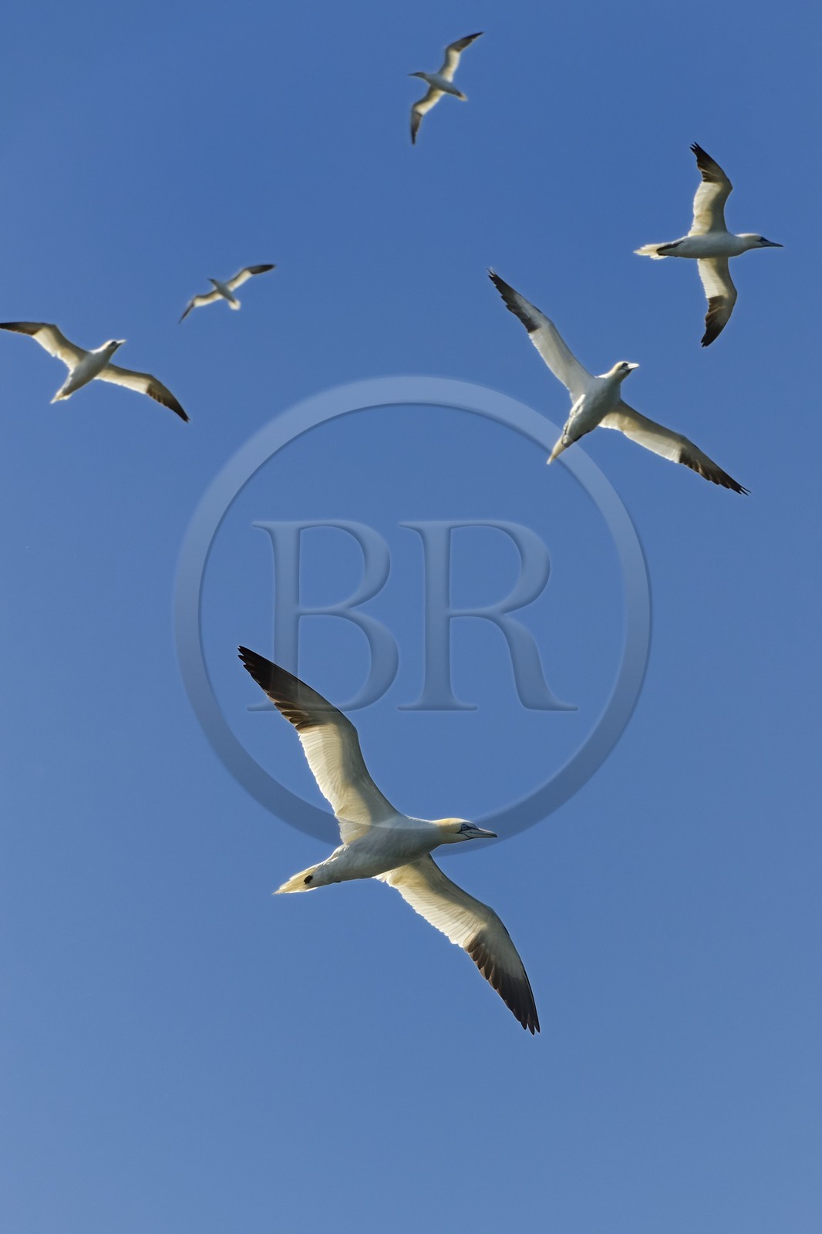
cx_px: 411
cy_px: 617
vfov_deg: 10.3
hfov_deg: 6.9
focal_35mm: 200
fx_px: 6852
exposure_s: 1/1250
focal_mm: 200
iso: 400
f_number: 13
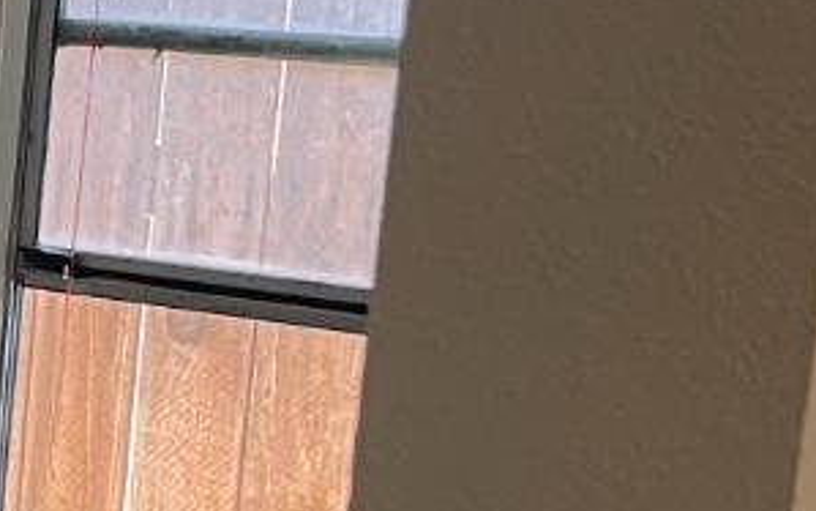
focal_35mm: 133
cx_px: -1056
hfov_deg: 12.7
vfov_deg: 9.8
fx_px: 2958
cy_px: 406
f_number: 1.6
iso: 80
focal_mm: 5.1
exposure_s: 1/60
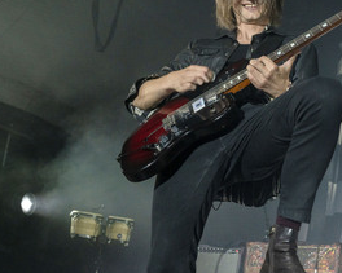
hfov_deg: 26.0
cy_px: 118
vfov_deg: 21.2
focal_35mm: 72
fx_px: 729
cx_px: 264
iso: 2000
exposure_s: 1/320
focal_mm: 45
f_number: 8
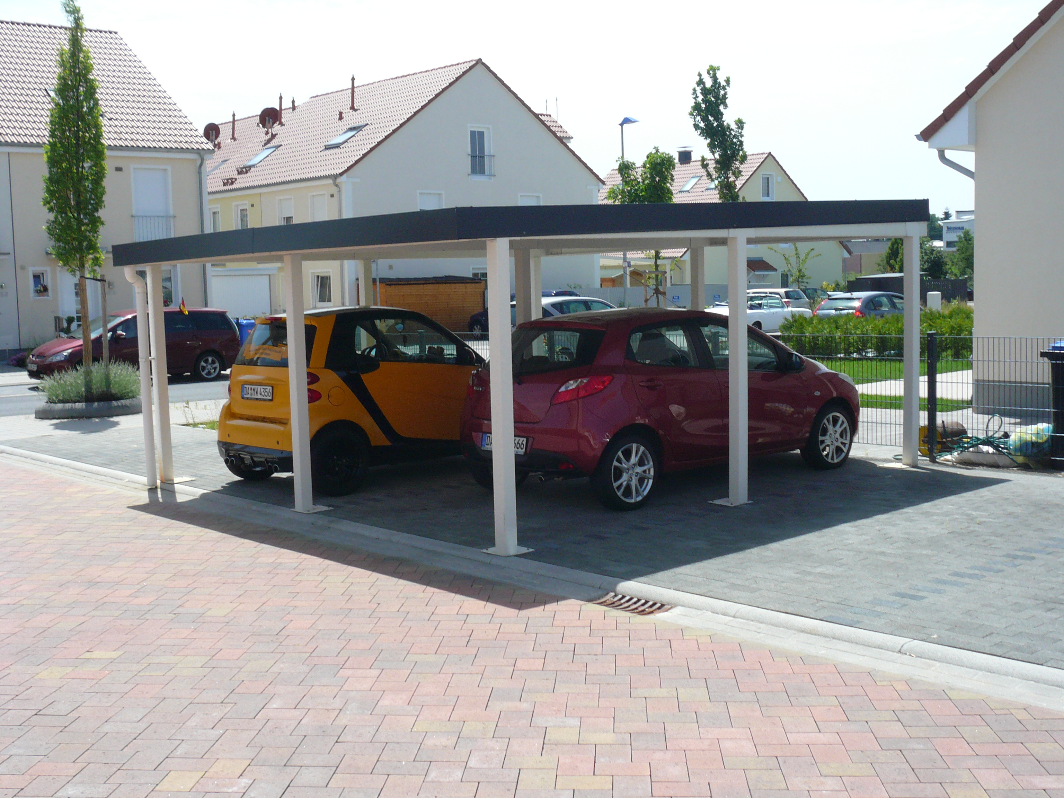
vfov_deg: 34.3
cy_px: 399
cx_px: 532
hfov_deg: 44.8
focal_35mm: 42
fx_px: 1291
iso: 100
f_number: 10
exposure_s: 1/125
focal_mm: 6.9
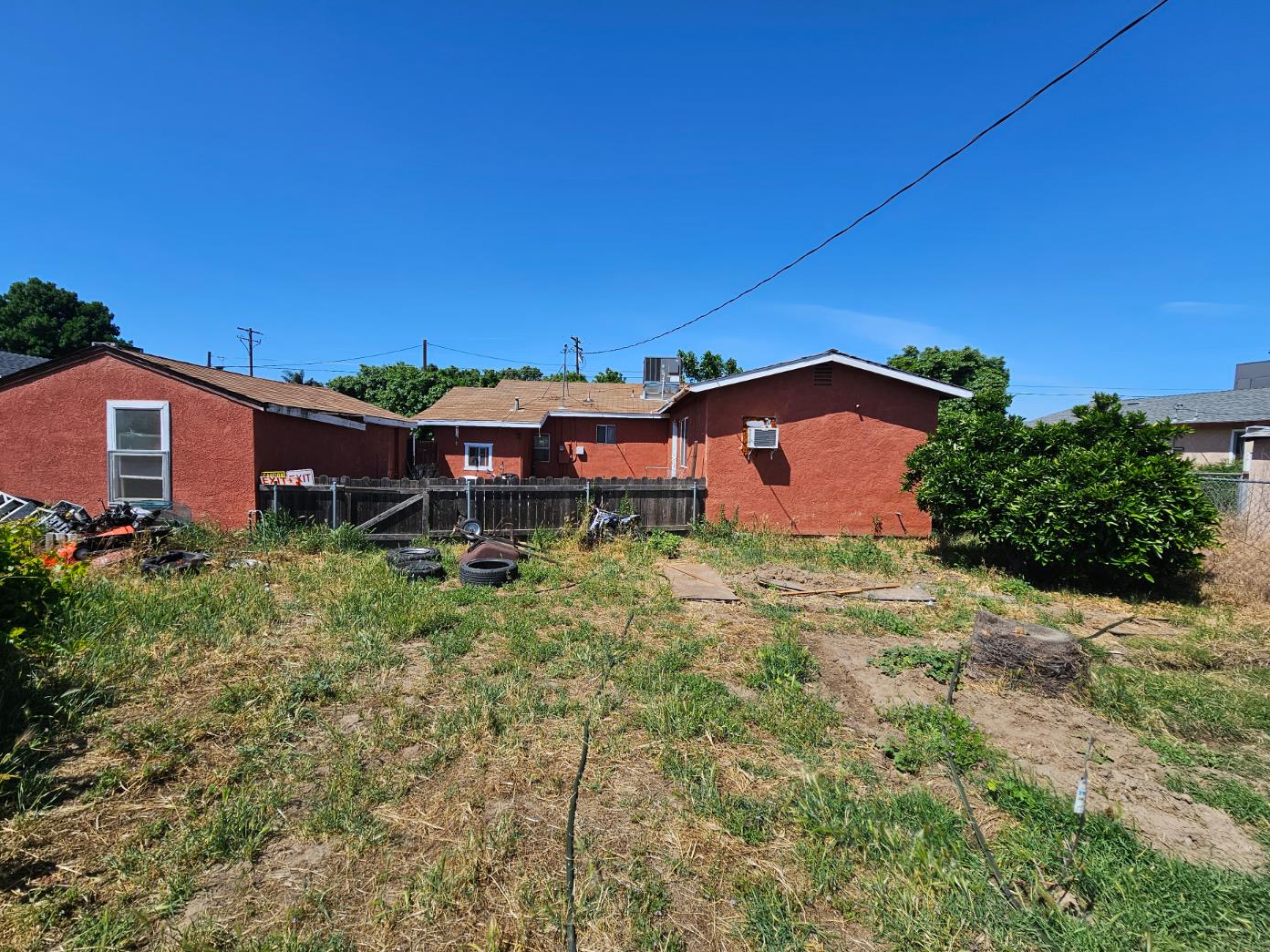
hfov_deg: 101.9
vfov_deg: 85.7
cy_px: 477
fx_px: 514
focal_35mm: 14
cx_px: 597
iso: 50
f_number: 2.2
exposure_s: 1/2586
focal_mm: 2.2
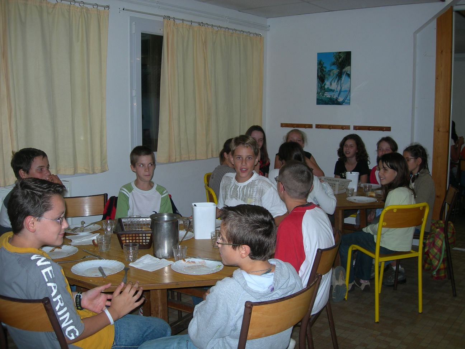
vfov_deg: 37.7
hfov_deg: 49.0
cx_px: 232
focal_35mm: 38
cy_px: 174
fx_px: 510
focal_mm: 7.8
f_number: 2.8
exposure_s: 1/60.1
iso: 50
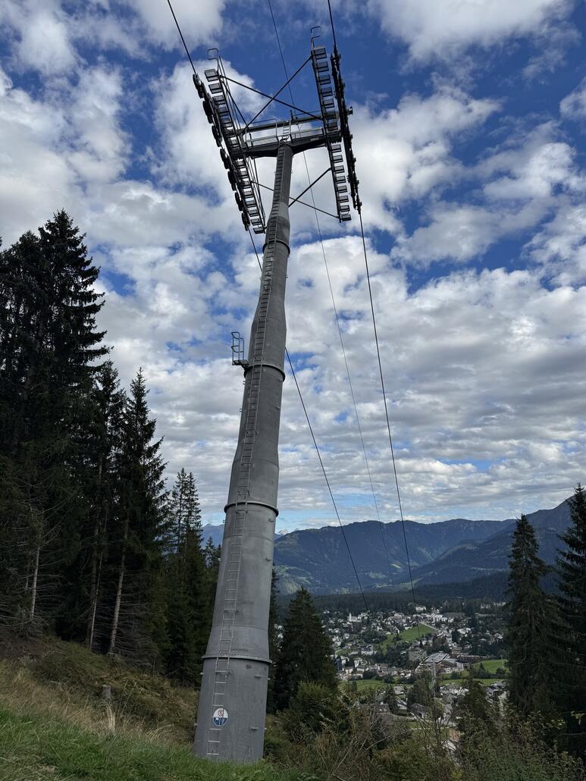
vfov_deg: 71.6
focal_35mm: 24
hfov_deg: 56.8
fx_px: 541
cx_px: 293
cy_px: 390
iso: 80
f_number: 1.78
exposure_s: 1/4608
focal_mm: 6.76
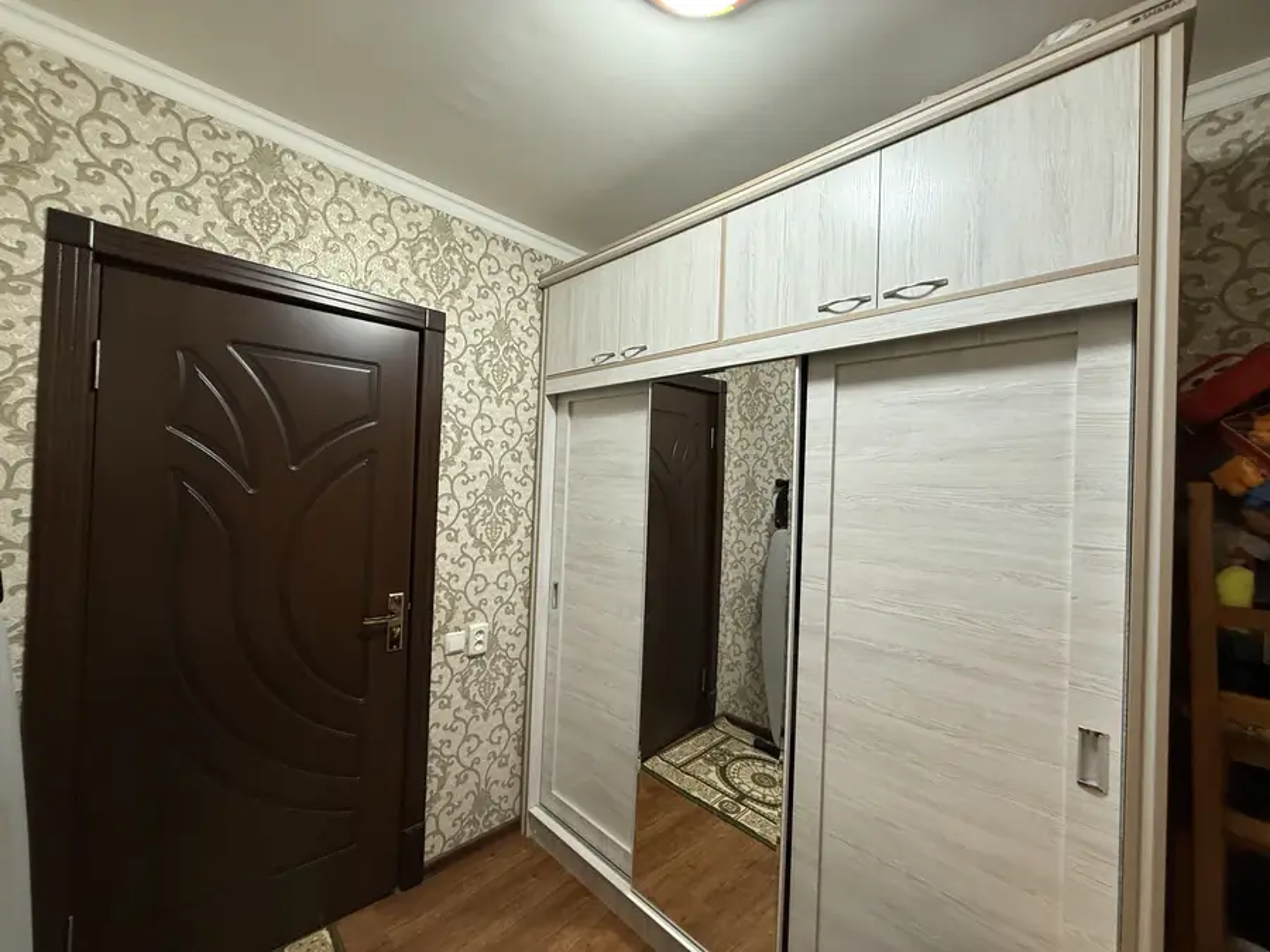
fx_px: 514
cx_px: 635
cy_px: 476
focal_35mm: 14
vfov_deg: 85.7
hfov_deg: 102.1
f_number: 2.2
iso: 200
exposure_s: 1/50
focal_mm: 2.22
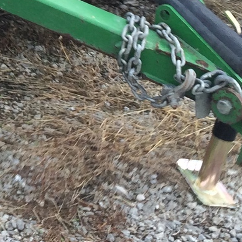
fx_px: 1068
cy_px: -94
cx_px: -190
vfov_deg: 12.4
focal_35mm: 135
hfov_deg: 11.9
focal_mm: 4.15
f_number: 2.2
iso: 32
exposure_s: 1/394
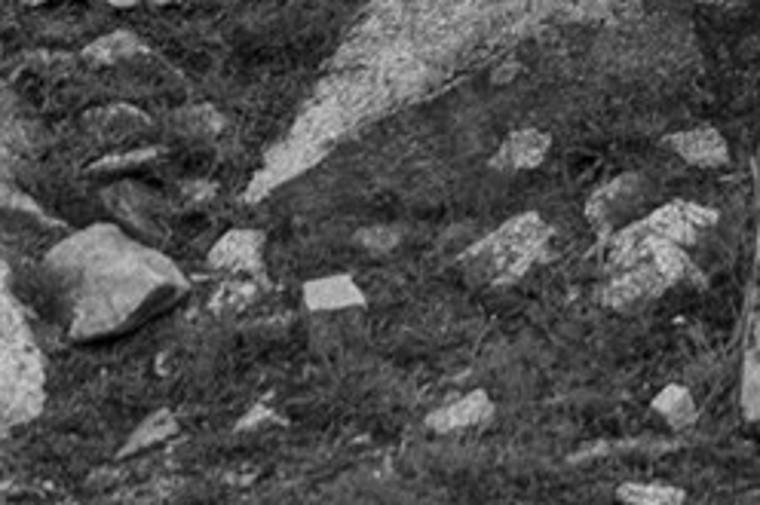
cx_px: 1312
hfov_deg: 14.7
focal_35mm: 124
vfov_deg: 9.7
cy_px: -722
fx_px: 2616
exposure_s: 1/800
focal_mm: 24
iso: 100
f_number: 4.5
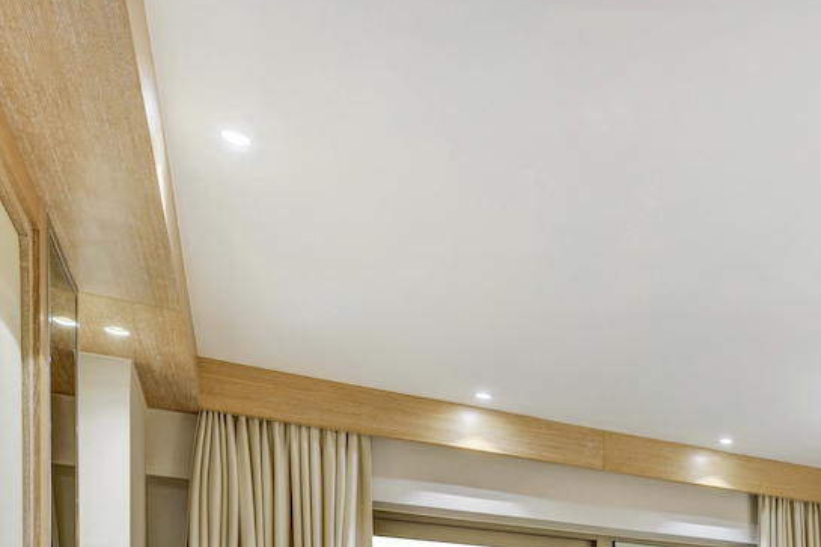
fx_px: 844
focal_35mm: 37
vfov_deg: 29.0
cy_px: 716
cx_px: 844
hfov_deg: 43.5
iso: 100
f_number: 11
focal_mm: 14
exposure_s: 2
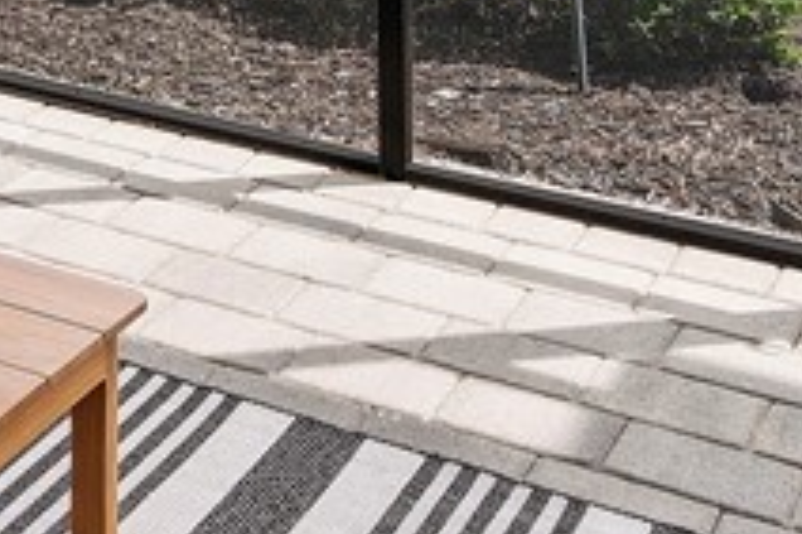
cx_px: 17
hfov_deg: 23.8
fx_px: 1825
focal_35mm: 82
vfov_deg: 13.5
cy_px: -623
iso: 500
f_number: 9
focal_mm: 16
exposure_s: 1/320
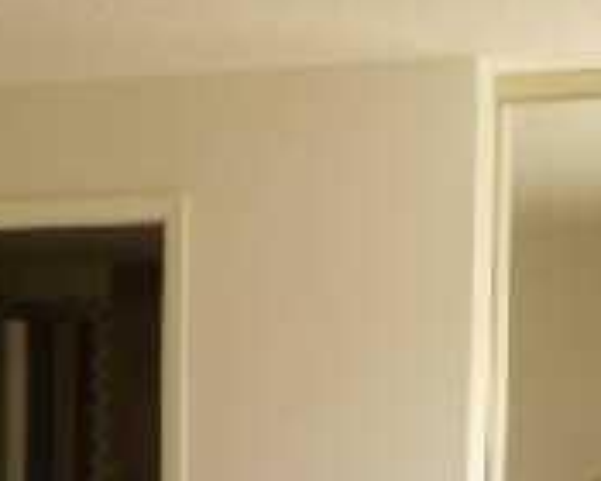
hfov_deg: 20.4
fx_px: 1654
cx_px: 141
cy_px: 570
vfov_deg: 15.9
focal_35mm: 93
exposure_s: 1/30
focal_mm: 4.7
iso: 80
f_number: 3.4
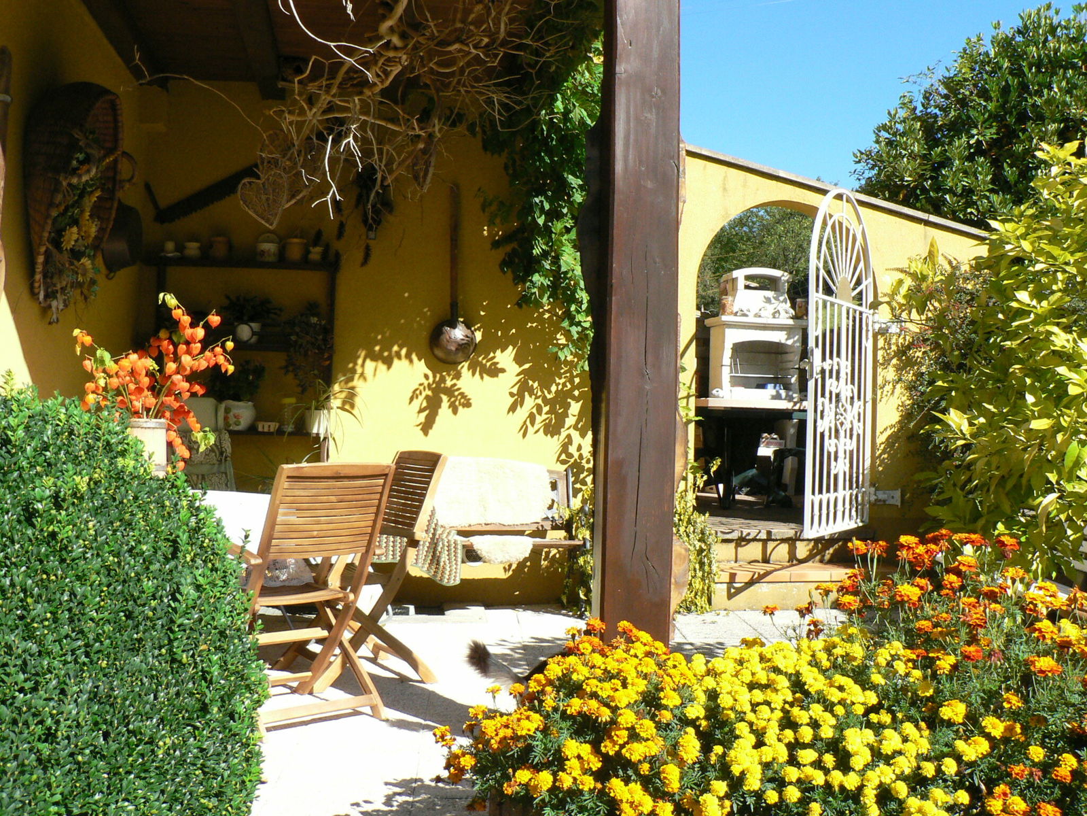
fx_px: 1130
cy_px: 408
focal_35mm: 36
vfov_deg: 39.7
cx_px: 544
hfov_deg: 51.4
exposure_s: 1/500
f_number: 5.6
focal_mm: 6
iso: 200
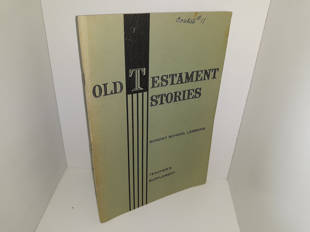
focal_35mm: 28
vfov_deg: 49.7
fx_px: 251
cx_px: 155
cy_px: 116
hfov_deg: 63.4
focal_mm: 3.7
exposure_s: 1/191
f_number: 1.7
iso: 40
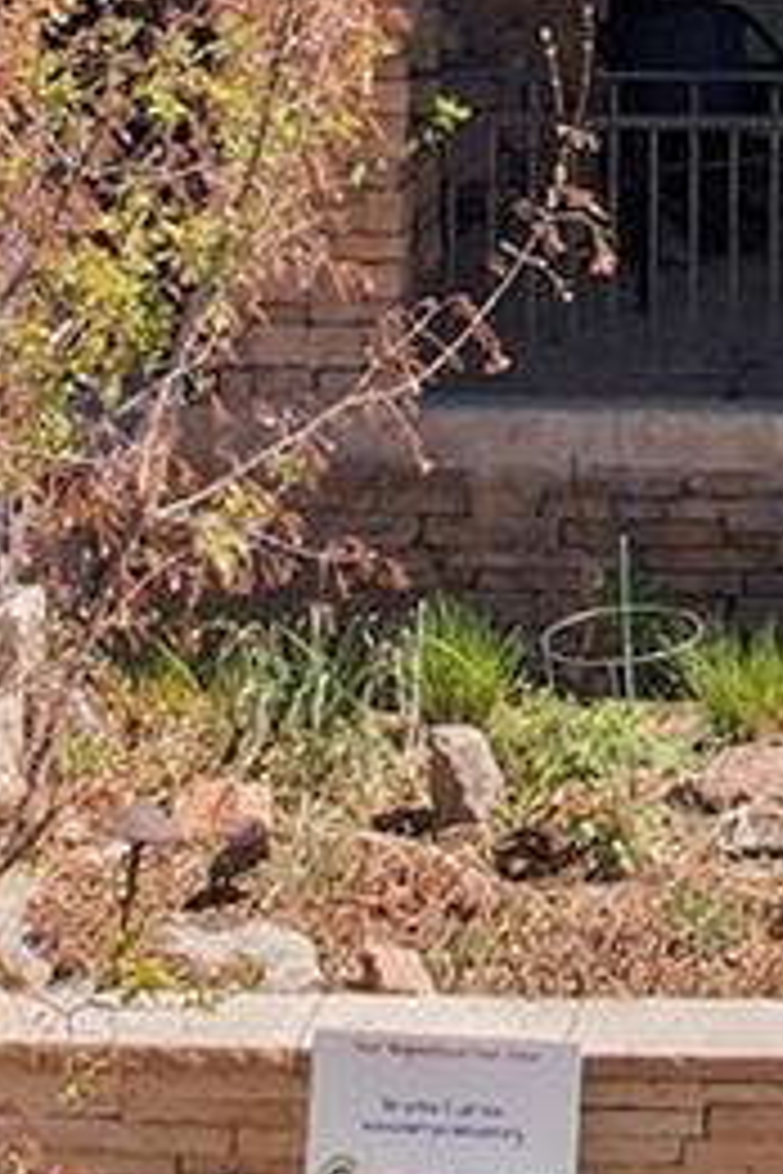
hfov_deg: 9.5
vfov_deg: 14.6
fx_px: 4404
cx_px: 1575
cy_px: -324
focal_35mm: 135
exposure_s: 1/100
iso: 100
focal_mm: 8.4
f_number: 2.8
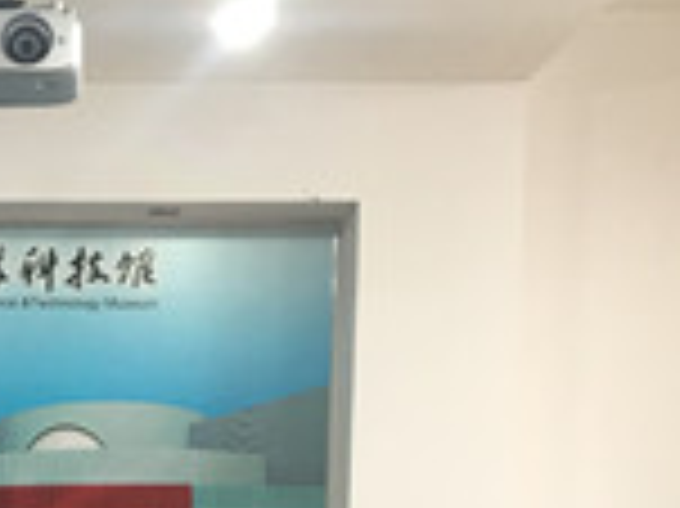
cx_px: 9
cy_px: 690
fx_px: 1884
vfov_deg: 14.6
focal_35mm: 96
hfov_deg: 19.9
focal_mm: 4.15
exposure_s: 1/33
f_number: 2.2
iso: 50
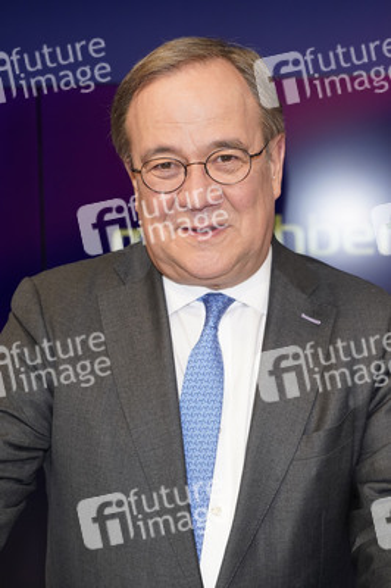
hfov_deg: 22.2
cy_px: 294
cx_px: 196
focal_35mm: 61
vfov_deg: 32.9
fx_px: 995
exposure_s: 1/160
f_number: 5.6
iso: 2000
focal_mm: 61
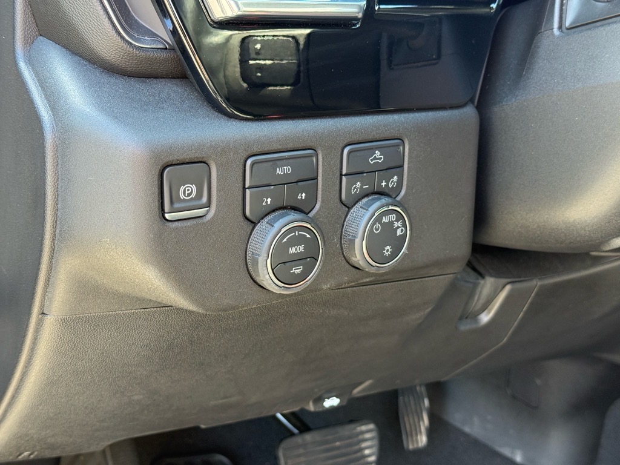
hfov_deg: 39.7
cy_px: 232
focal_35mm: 48
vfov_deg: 30.3
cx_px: 310
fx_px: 860
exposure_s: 1/85
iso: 160
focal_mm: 6.76
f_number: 1.78
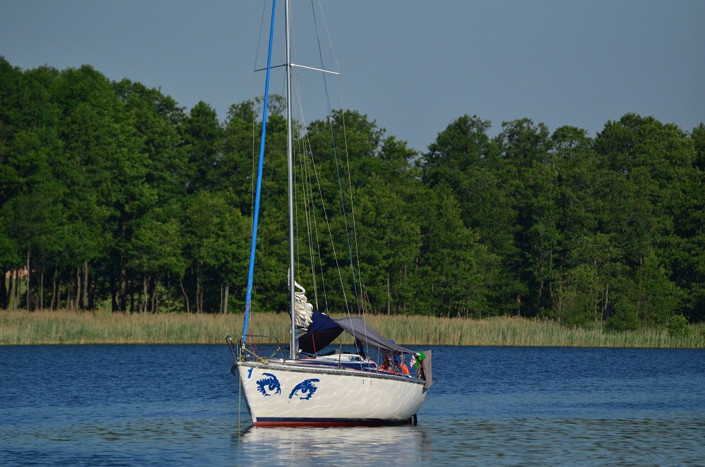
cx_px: 352
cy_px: 234
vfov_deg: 3.8
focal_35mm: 360
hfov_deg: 5.7
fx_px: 7034
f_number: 5.3
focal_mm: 240
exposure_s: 1/8000
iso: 500
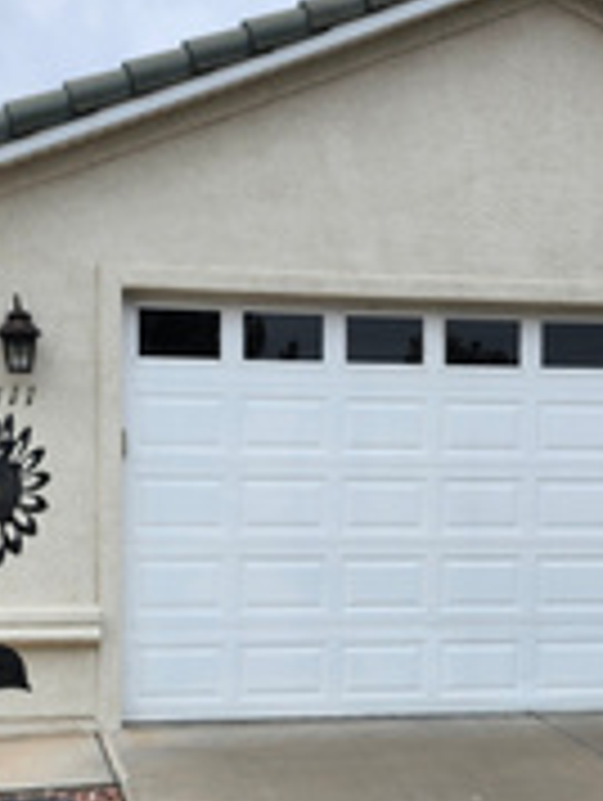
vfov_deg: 30.8
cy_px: 558
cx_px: 338
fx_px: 1437
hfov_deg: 23.7
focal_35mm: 62
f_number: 1.8
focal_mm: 5.54
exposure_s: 1/1238
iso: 25
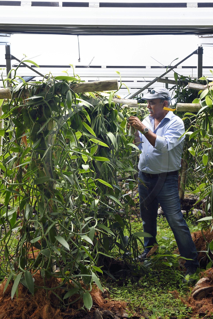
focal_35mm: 45
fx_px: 399
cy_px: 160
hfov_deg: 29.9
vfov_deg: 43.6
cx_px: 106
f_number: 9
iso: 800
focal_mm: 45
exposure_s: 1/125
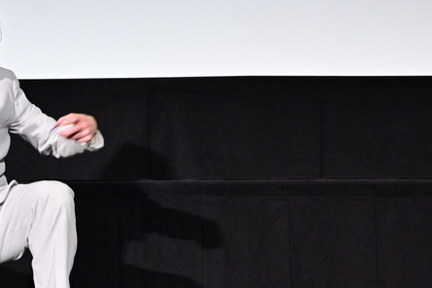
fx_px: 1296
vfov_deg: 12.7
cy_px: 208
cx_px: 316
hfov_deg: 18.8
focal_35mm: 108
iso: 4000
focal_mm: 48
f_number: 5.3
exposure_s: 1/200
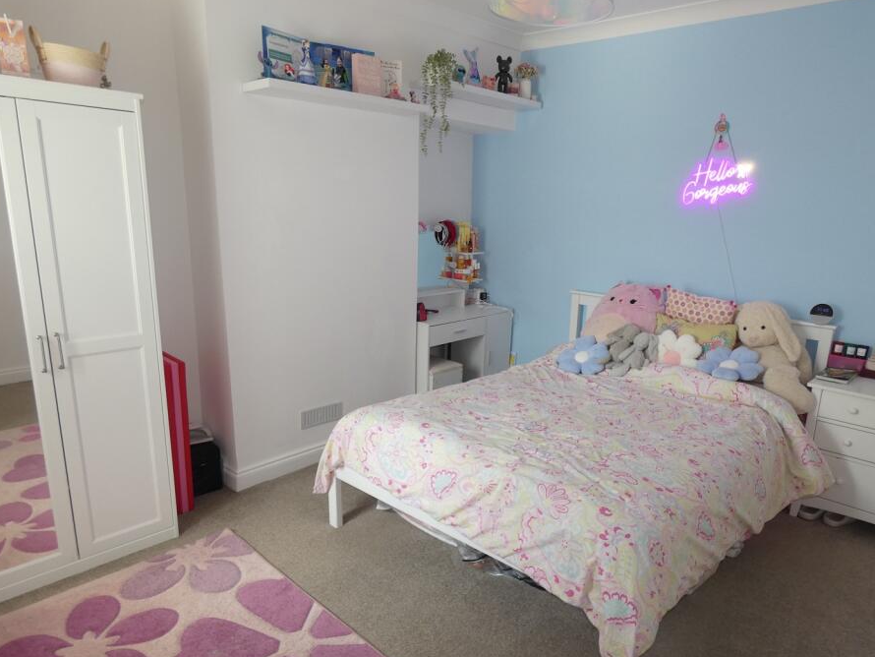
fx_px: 582
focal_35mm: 23
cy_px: 367
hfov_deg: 73.8
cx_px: 467
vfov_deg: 58.7
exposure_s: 1/60
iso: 80
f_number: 2.8
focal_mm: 3.6
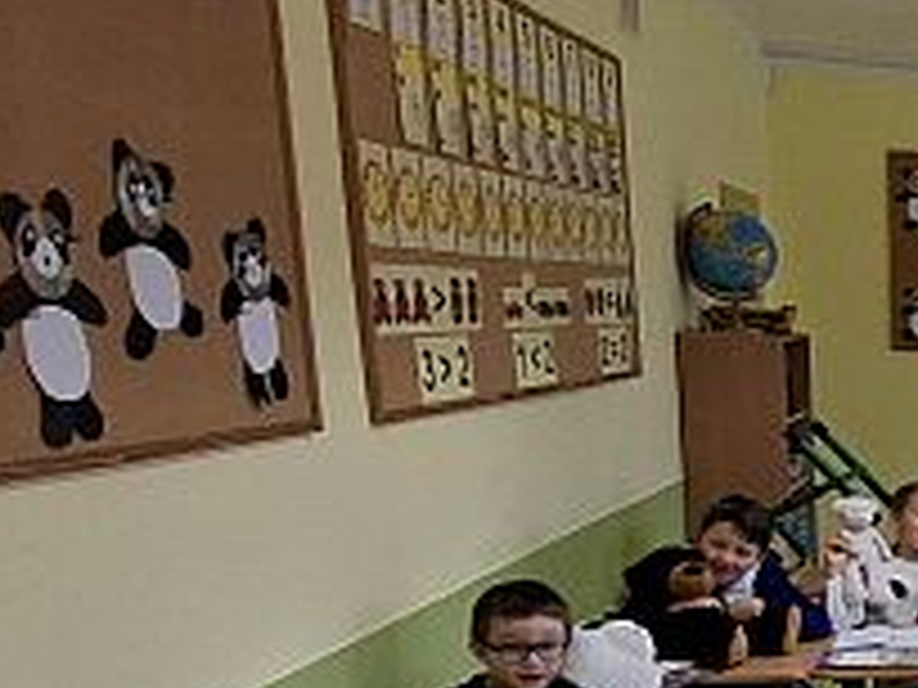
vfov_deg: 27.7
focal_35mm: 51
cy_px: 589
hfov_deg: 24.9
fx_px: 1352
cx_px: 1485
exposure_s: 1/40
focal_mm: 1.74
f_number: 2.2
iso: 80
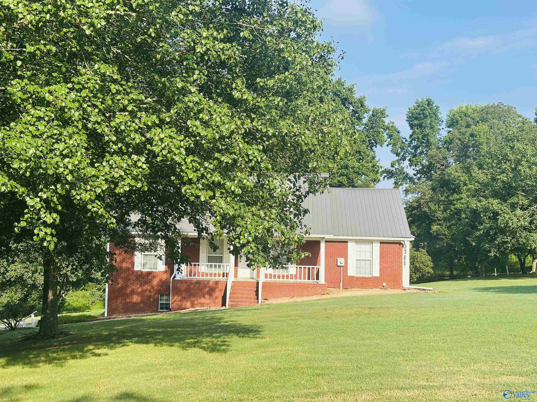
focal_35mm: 48
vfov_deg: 30.3
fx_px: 745
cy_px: 201
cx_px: 268
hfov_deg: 39.7
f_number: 1.78
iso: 64
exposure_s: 1/2114
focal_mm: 6.86
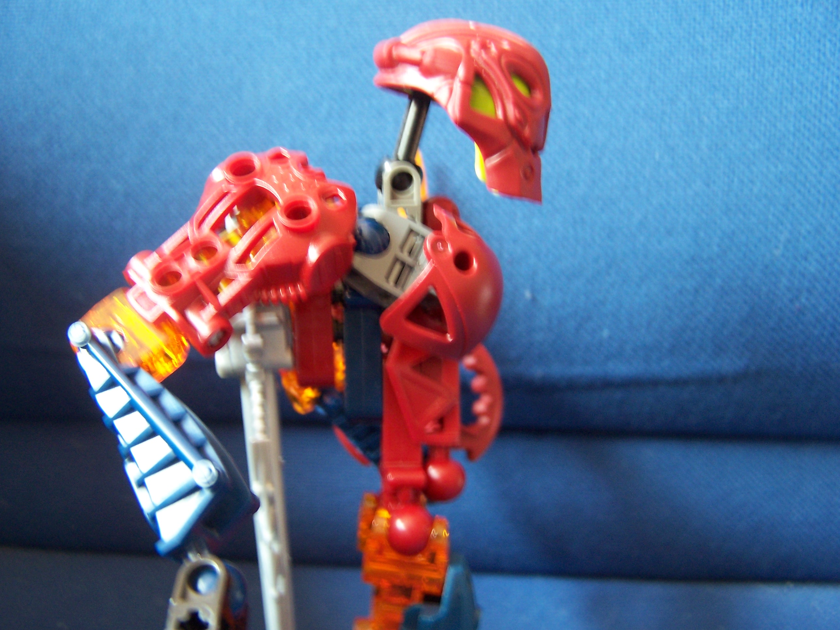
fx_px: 922
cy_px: 315
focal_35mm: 38
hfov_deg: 49.0
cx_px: 420
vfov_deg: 37.7
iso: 140
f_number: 2.8
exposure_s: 1/8
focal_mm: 6.3
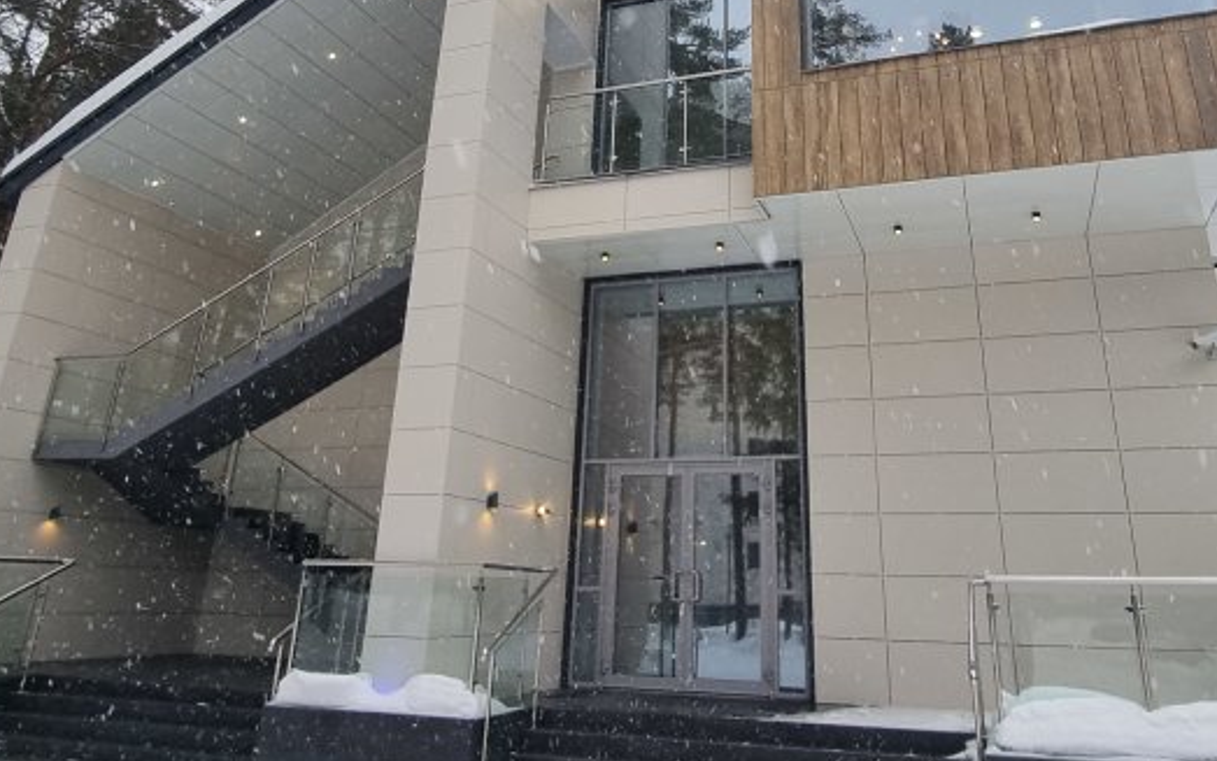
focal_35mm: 27
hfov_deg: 68.2
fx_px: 896
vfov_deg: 44.5
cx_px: 677
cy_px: 193
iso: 50
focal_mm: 2.2
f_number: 2.2
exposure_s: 1/251
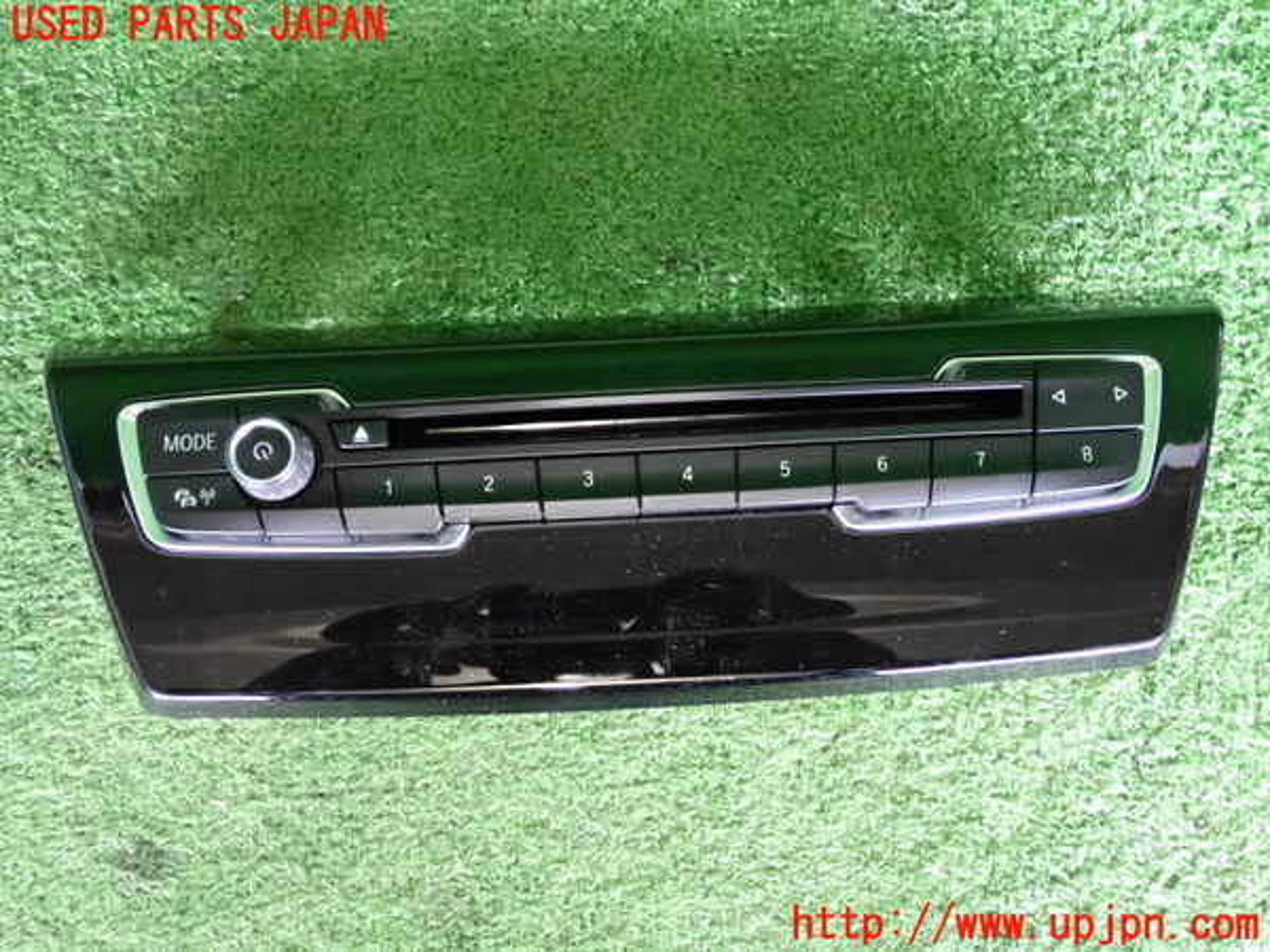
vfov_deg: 39.7
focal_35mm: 36
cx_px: 635
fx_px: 1321
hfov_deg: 51.4
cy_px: 476
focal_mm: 6.37
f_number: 2.5
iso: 2000
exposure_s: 1/50
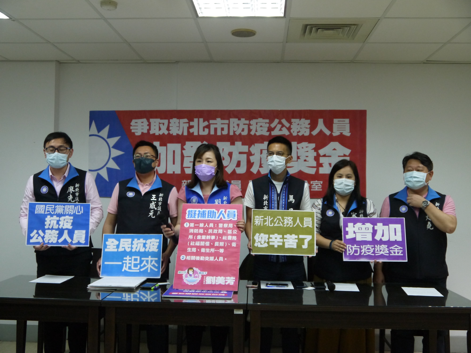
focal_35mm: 42
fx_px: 571
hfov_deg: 44.8
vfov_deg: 34.3
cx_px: 236
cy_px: 176
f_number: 4.3
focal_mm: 21
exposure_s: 1/125
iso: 1000
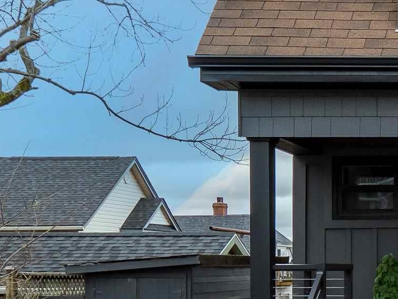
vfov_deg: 10.6
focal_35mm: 140
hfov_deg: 13.3
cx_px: 596
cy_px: 243
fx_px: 1610
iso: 400
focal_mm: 24
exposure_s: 1/320
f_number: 6.3
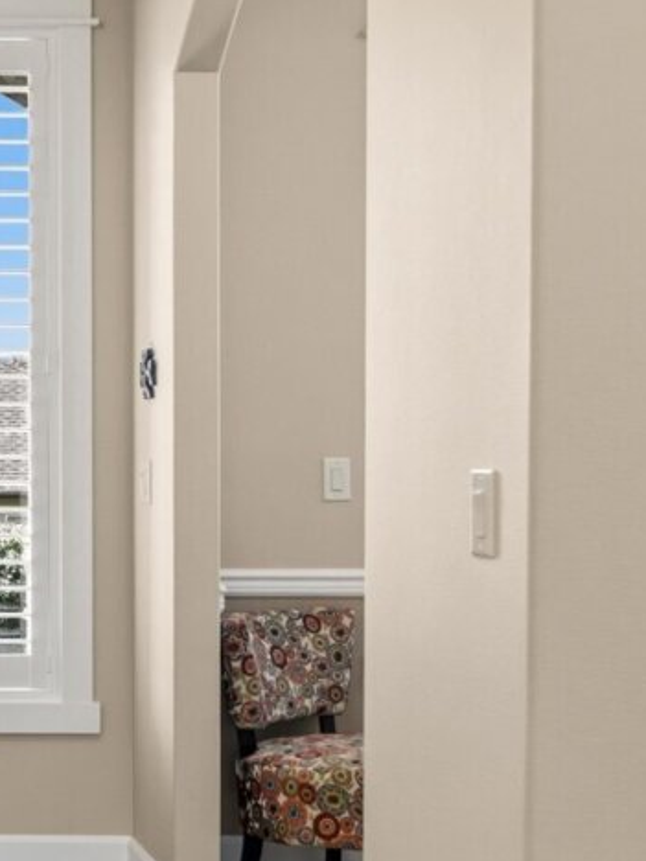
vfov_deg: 28.2
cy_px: 411
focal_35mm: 69
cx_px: -175
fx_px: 1717
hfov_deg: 19.7
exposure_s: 1/30
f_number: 6.3
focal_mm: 24
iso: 320
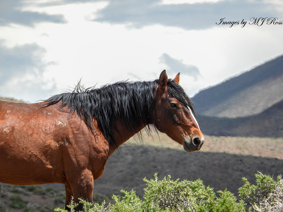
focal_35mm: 650
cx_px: 142
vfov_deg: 2.3
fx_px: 5314
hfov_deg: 3.1
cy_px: 106
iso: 100
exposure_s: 1/500
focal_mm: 117
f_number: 5
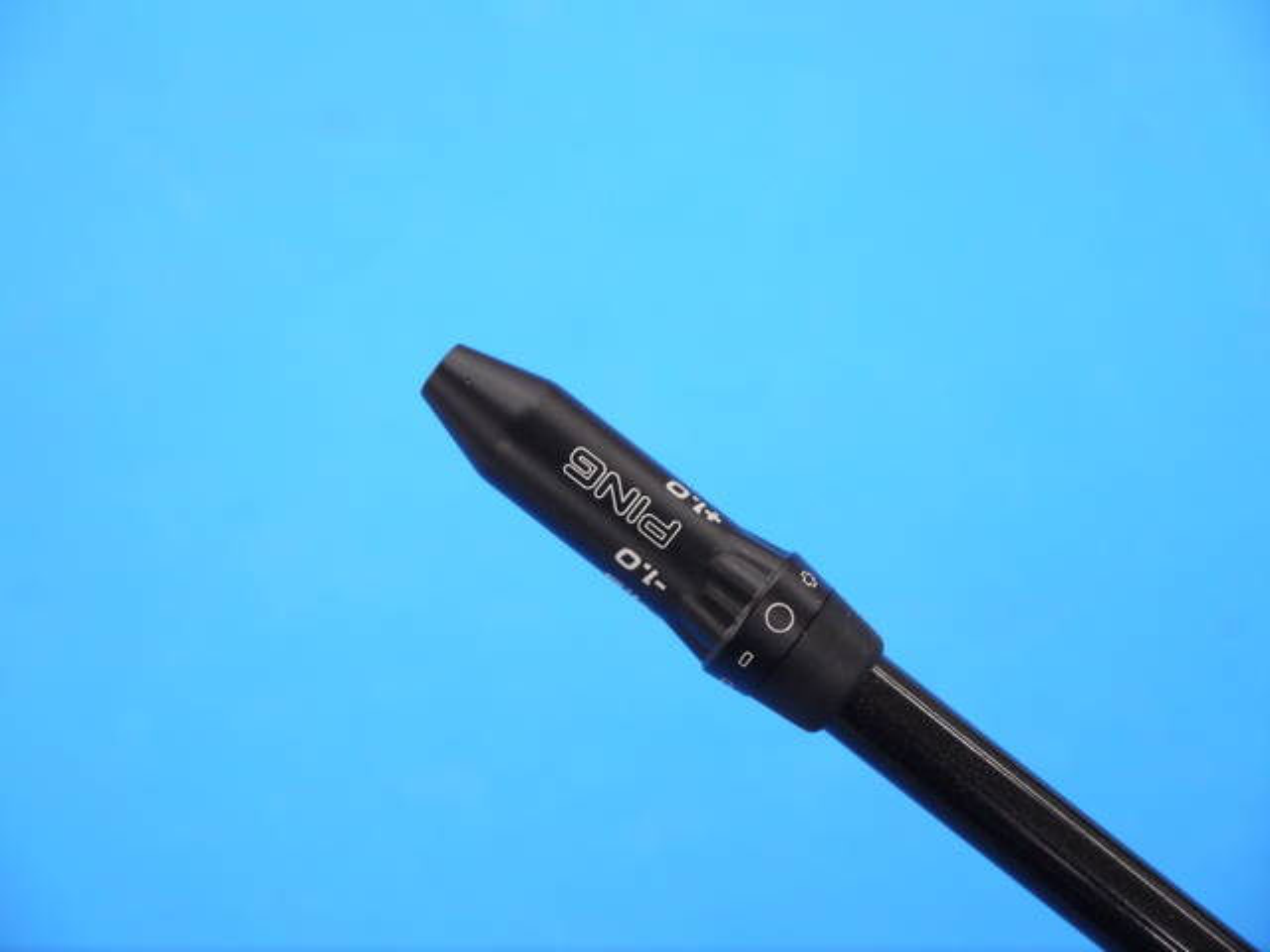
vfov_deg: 17.6
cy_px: 476
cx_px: 635
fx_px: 3082
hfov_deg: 23.3
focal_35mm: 84
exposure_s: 1/80
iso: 640
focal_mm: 42
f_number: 5.6
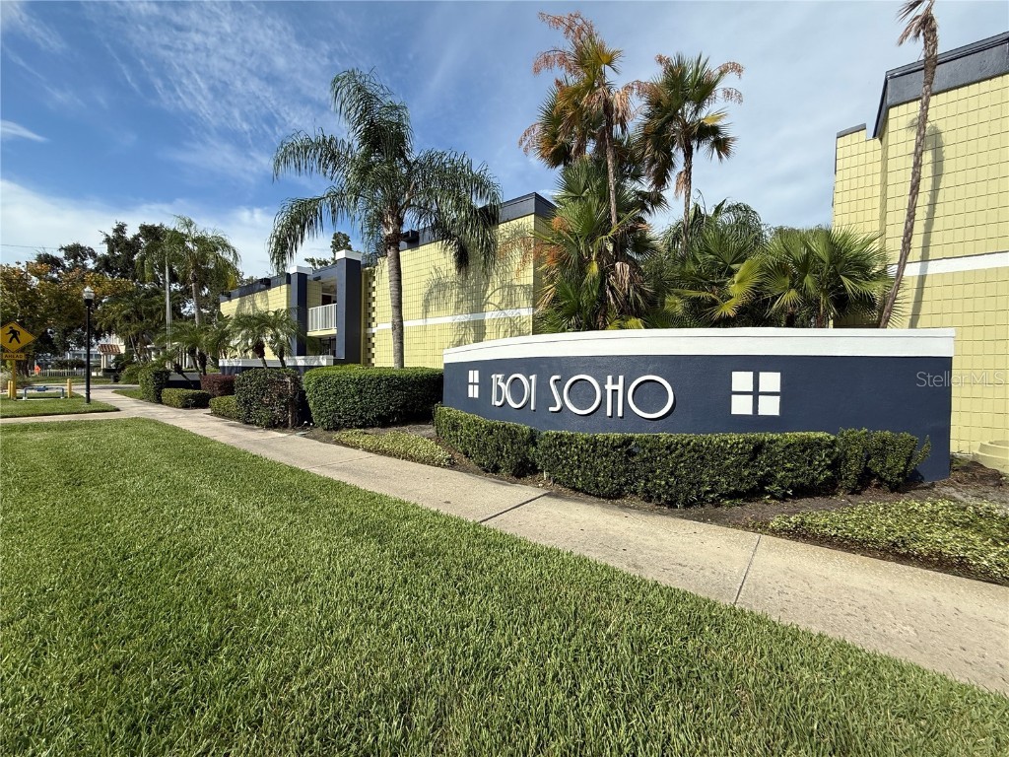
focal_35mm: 14
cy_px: 378
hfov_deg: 102.1
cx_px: 504
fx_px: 408
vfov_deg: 85.7
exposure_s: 1/2320
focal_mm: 2.22
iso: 50
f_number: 2.2
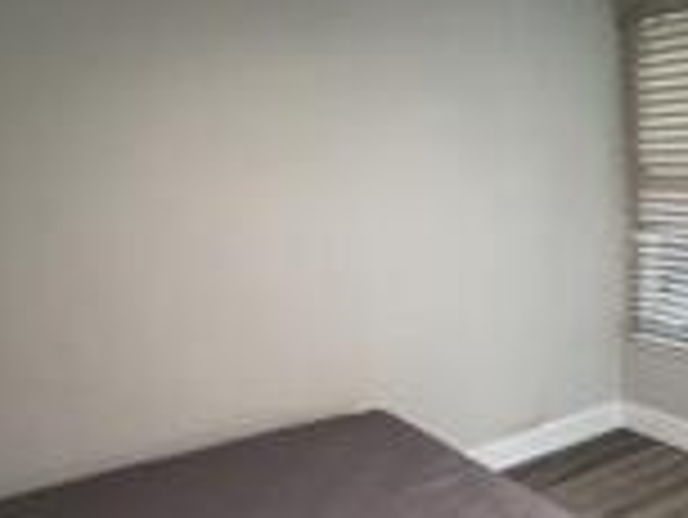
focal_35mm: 34
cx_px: 459
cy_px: 369
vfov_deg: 41.0
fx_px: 676
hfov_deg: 52.9
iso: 320
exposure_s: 1/60
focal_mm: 1.57
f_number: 1.8
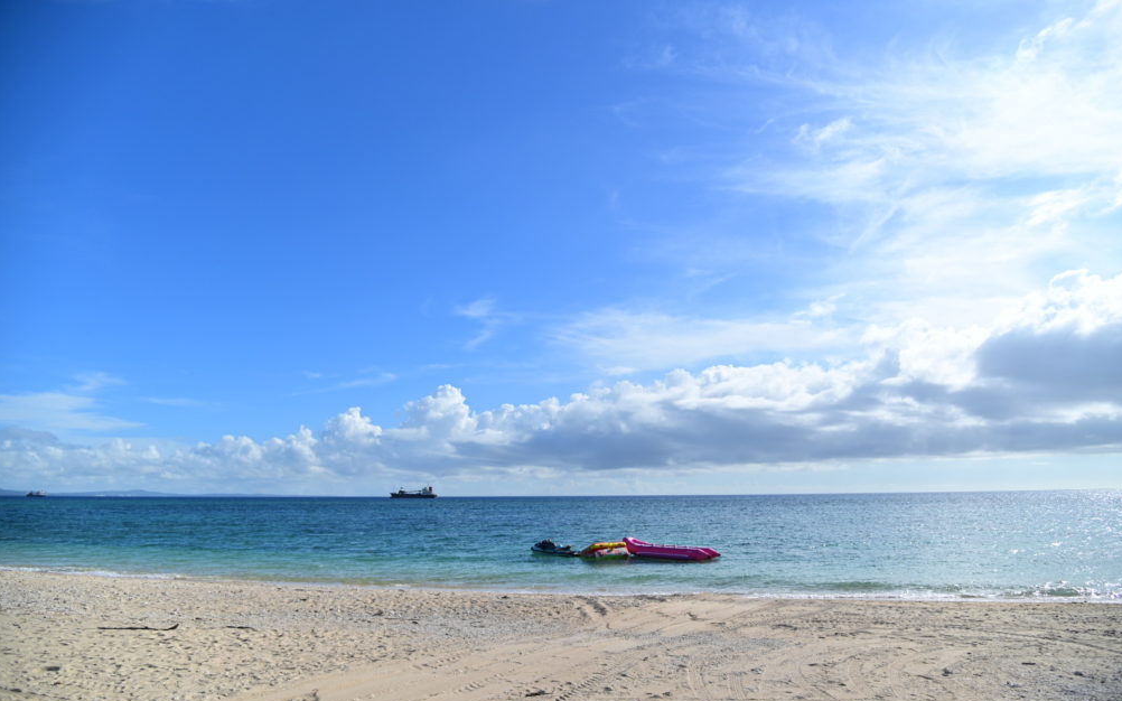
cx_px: 570
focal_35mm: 25
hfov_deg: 72.5
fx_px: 764
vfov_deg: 49.3
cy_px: 347
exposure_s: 1/1600
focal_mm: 24
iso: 100
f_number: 4
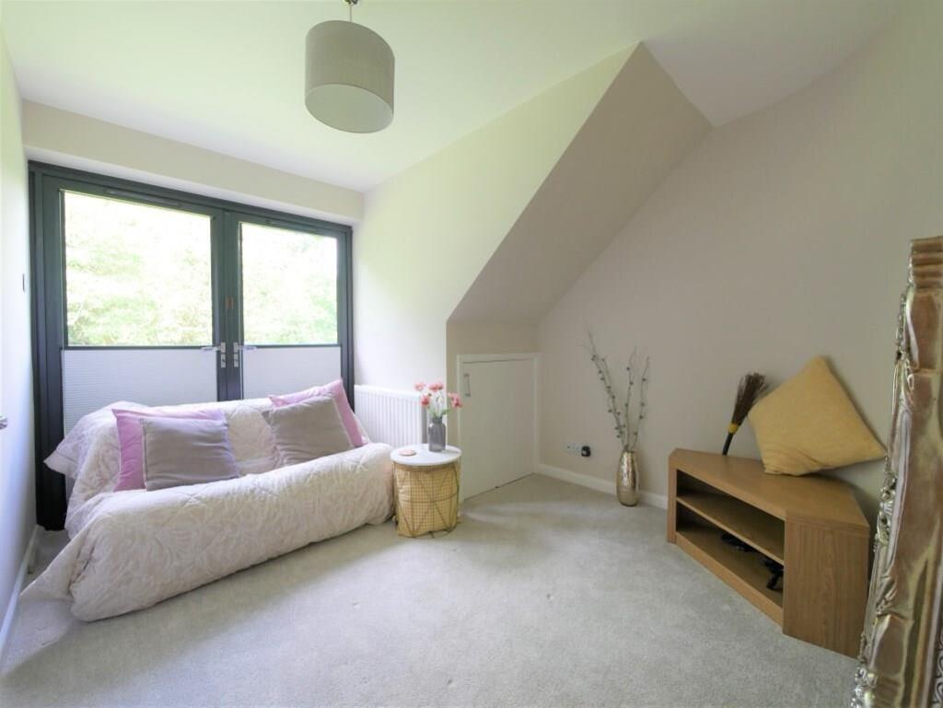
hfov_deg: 102.0
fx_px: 382
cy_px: 354
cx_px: 472
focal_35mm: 14
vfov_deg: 85.7
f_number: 4
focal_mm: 7
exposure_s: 1/60
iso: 500
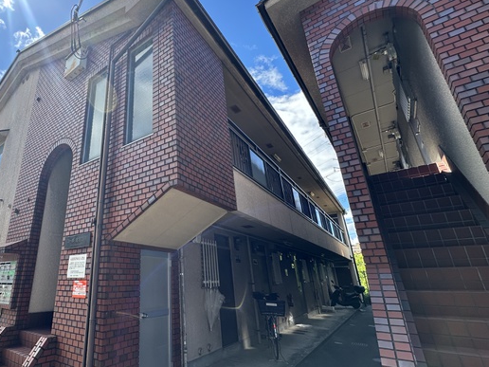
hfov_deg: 81.5
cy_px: 182
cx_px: 158
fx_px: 268
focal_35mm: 19
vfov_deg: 68.7
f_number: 2.2
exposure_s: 1/471
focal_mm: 2.22
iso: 40
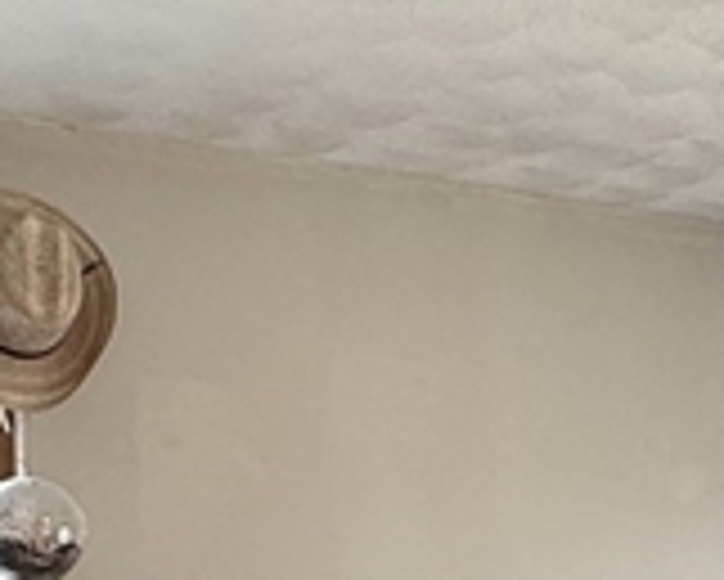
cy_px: 715
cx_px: 571
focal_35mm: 87
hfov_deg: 21.7
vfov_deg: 16.8
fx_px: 1865
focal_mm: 2.22
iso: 125
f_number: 2.2
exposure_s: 1/120
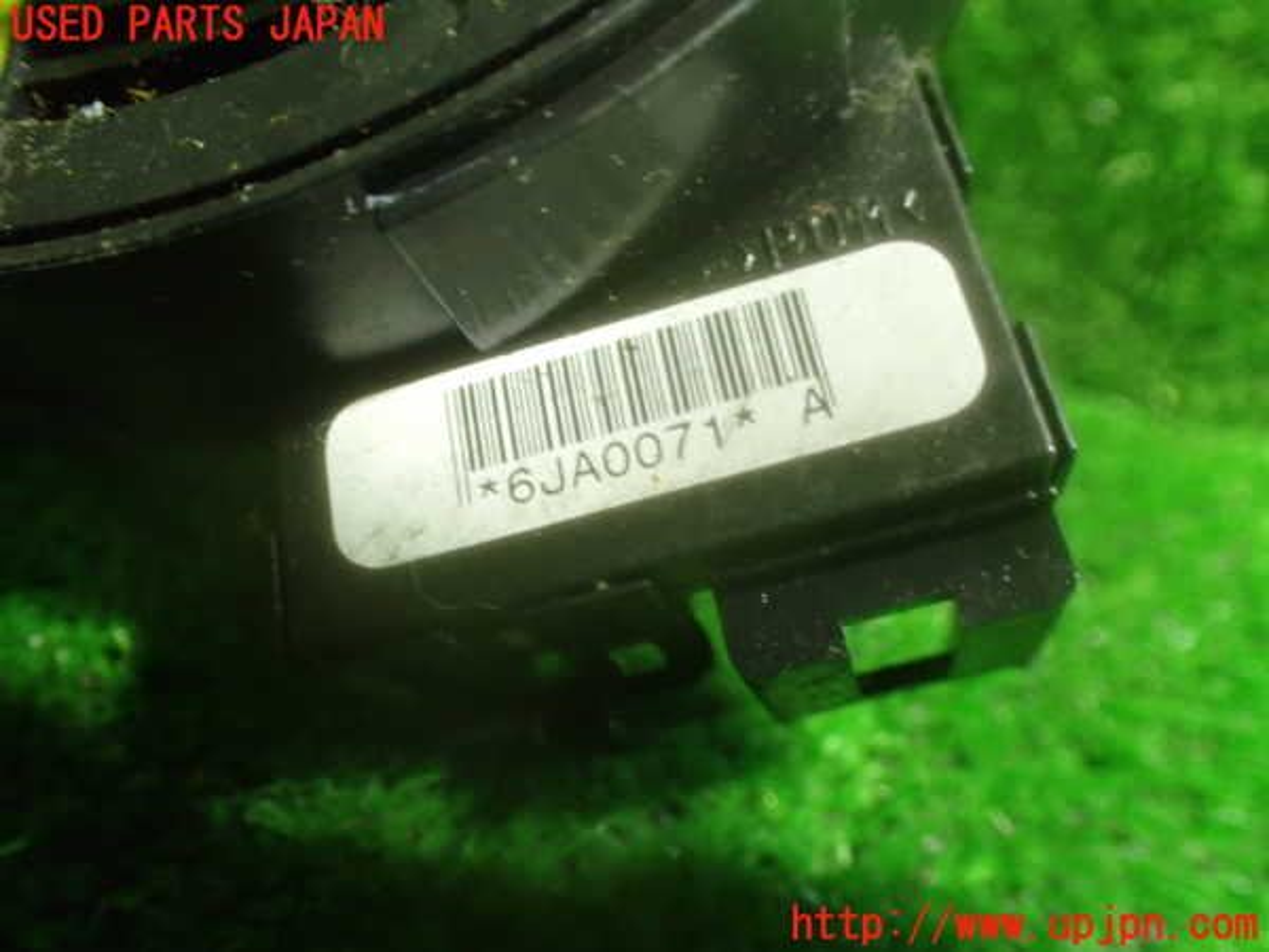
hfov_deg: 60.0
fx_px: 1100
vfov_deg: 46.8
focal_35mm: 30
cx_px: 634
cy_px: 476
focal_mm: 5.4
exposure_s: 1/30
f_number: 2.3
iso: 800
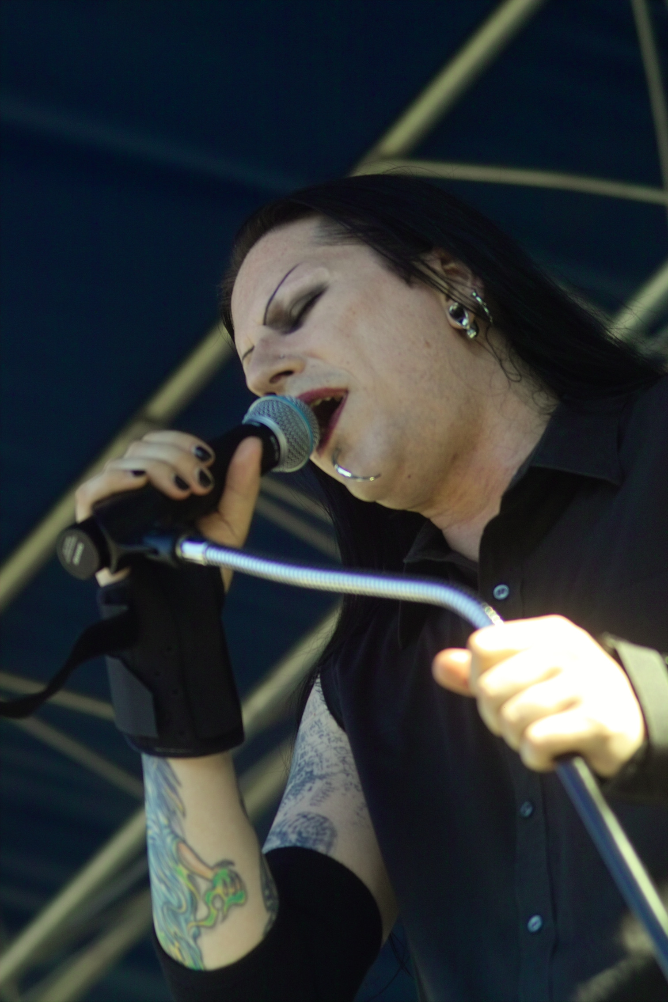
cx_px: 334
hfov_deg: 7.7
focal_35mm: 179
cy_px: 501
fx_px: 4982
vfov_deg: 11.5
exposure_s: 1/180
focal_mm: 105
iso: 200
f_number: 3.5
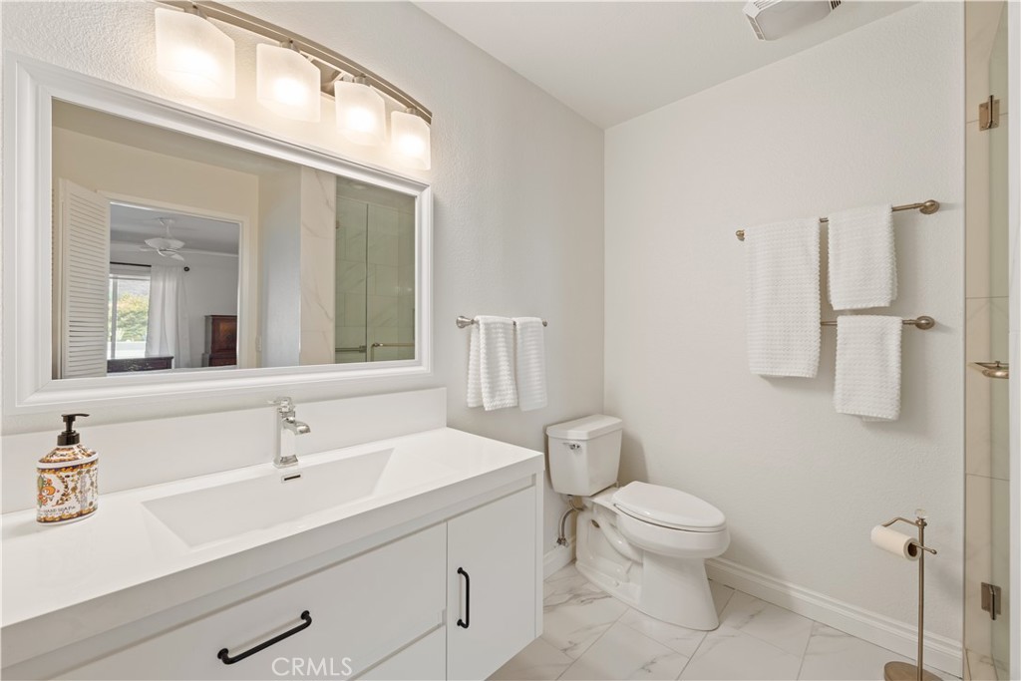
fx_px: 397
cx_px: 510
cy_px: 340
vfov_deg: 81.2
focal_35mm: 14
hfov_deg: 104.2
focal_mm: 14
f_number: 8
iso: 200
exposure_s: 1/4
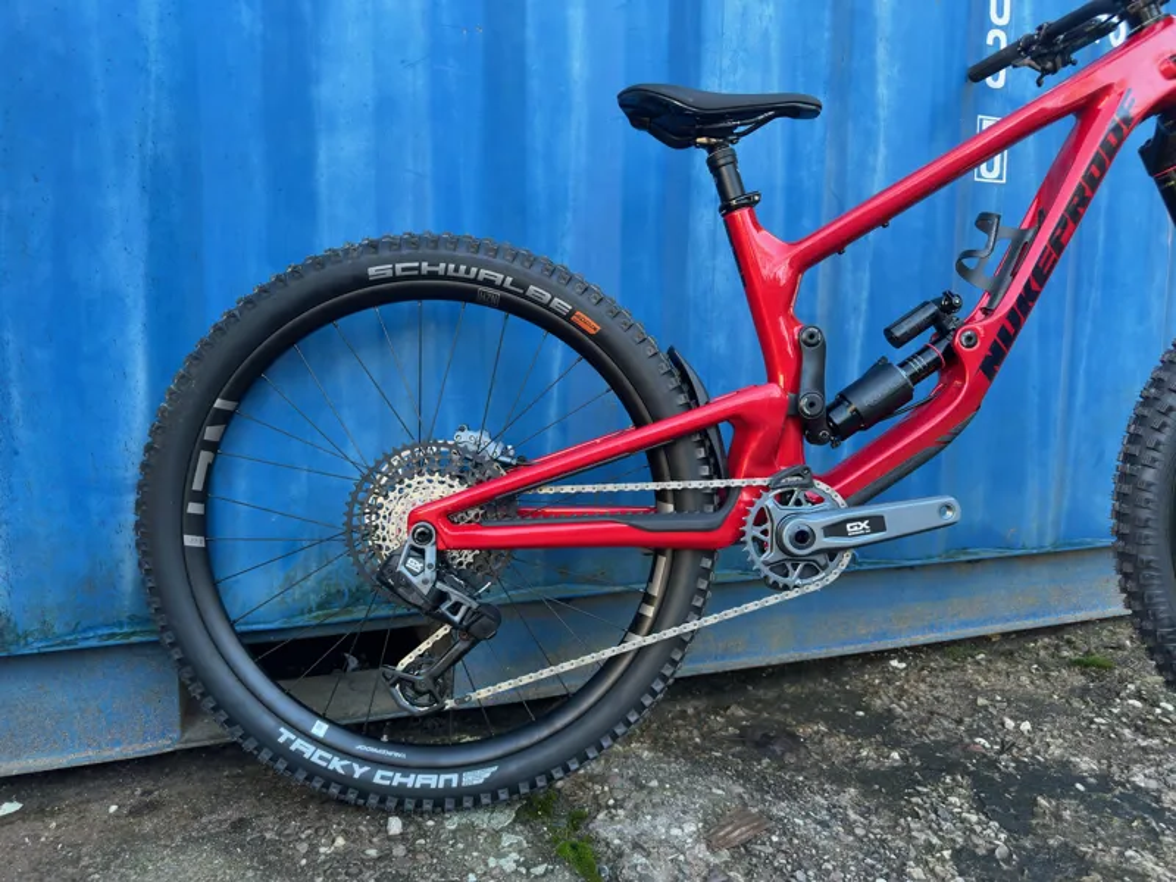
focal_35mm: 24
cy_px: 441
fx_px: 815
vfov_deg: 56.8
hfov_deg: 71.6
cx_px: 588
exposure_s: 1/117
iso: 125
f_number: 1.78
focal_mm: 6.86
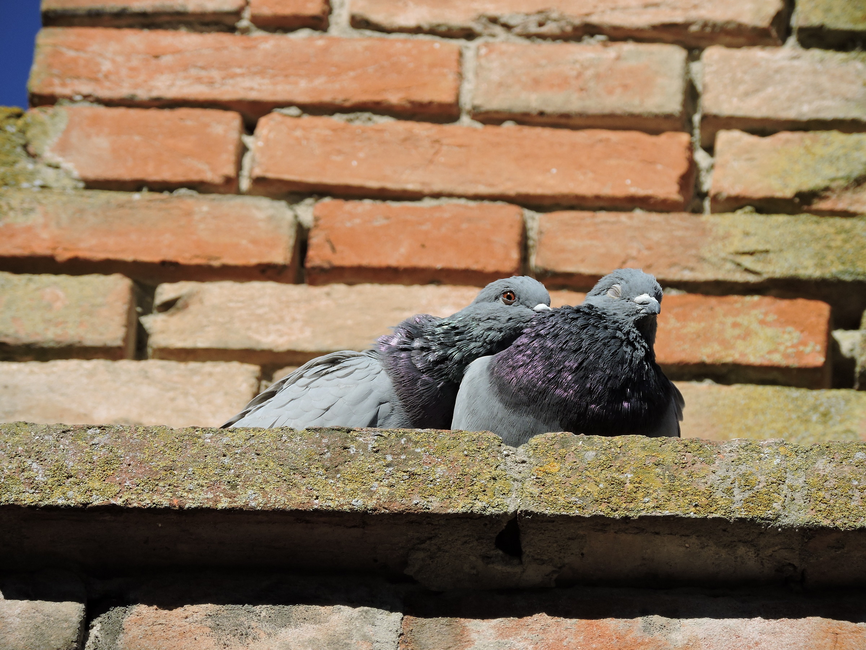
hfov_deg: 4.2
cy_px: 325
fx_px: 11758
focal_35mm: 470
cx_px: 433
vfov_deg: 3.2
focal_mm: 83.8
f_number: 4.9
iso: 100
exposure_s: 1/640
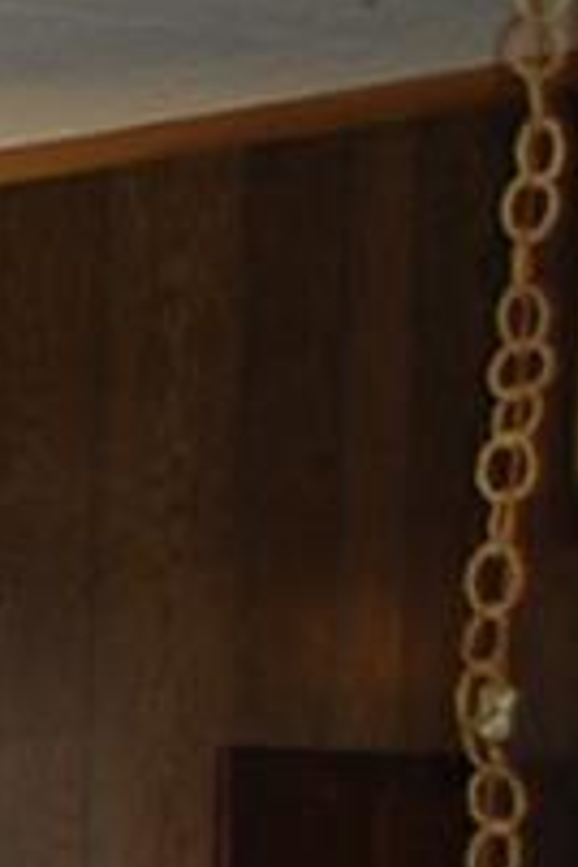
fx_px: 4864
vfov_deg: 9.9
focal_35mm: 202
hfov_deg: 5.6
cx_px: -1950
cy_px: 1253
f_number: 3.5
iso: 200
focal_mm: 18
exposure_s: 1/60
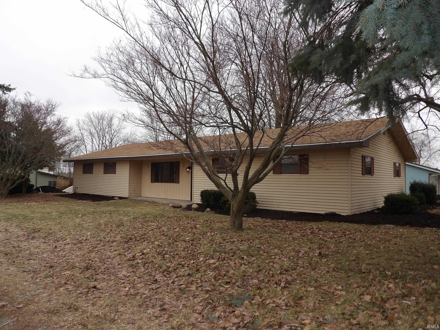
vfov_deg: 56.8
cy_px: 165
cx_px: 220
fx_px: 305
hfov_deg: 71.6
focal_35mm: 24
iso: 100
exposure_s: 1/189
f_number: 3.2
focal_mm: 4.3
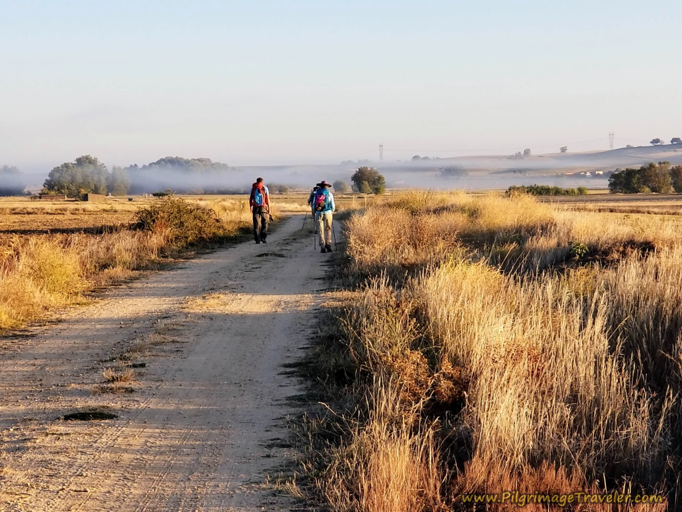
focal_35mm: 52
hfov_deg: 36.8
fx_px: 1024
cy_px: 256
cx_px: 341
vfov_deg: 28.0
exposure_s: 1/255
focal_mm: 6
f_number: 2.4
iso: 25
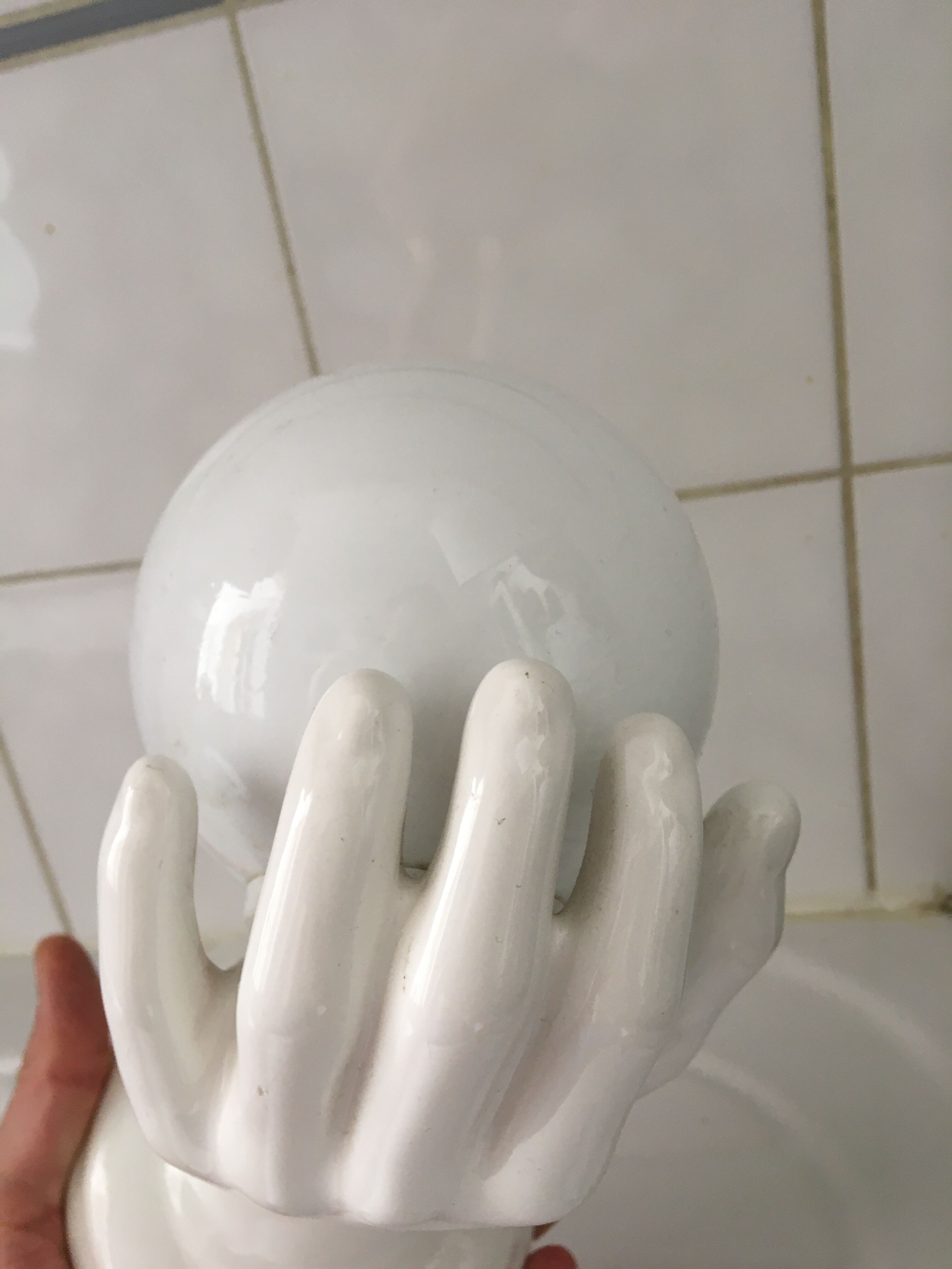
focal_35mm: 29
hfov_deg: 48.2
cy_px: 634
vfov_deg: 61.7
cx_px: 476
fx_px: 1063
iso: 32
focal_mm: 4.15
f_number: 2.2
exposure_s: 1/33
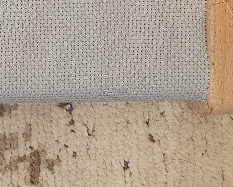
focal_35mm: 128
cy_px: -291
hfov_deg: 11.5
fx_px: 882
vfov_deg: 10.2
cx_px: -377
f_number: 1.8
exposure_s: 1/120
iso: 200
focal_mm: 6.4
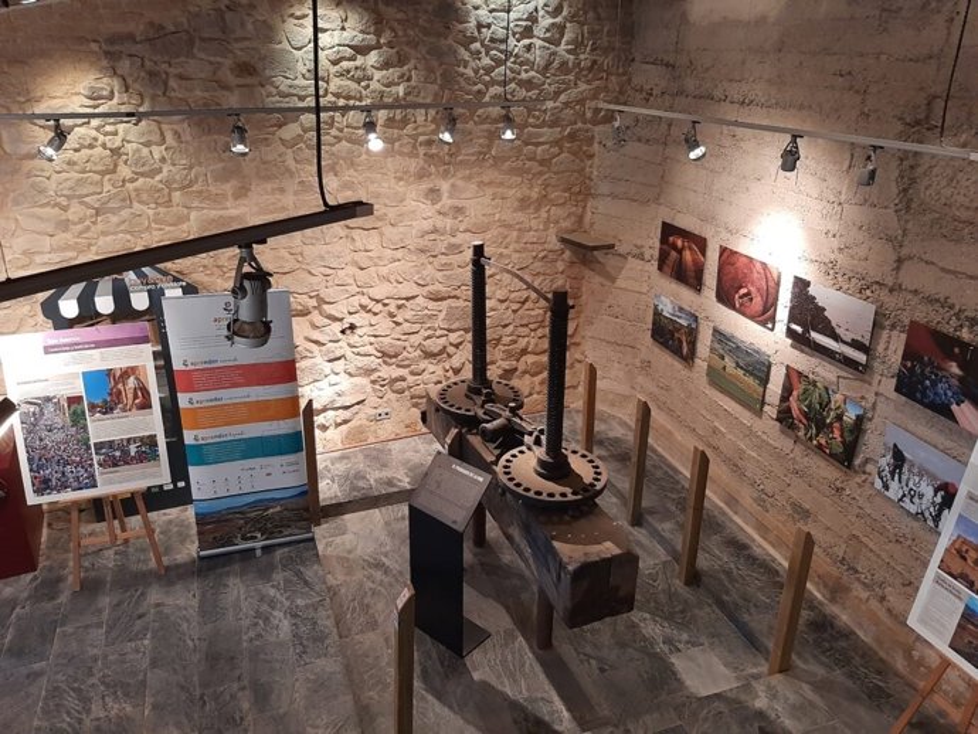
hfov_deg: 65.3
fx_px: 763
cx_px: 489
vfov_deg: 51.4
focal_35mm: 27
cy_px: 367
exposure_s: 1/50
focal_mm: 3.93
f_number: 1.7
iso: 200
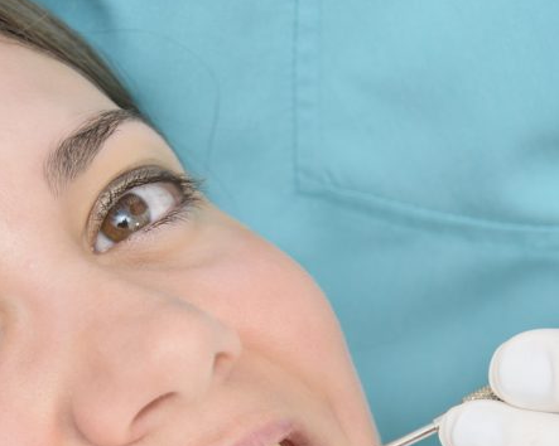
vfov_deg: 10.5
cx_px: 179
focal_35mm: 146
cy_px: 375
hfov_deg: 13.2
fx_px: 2416
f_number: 5.6
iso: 160
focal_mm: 45
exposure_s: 1/80
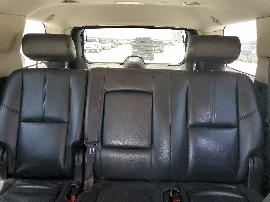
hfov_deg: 67.3
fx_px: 203
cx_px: 135
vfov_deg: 53.1
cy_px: 101
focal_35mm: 26
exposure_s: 1/120
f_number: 1.5
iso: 76
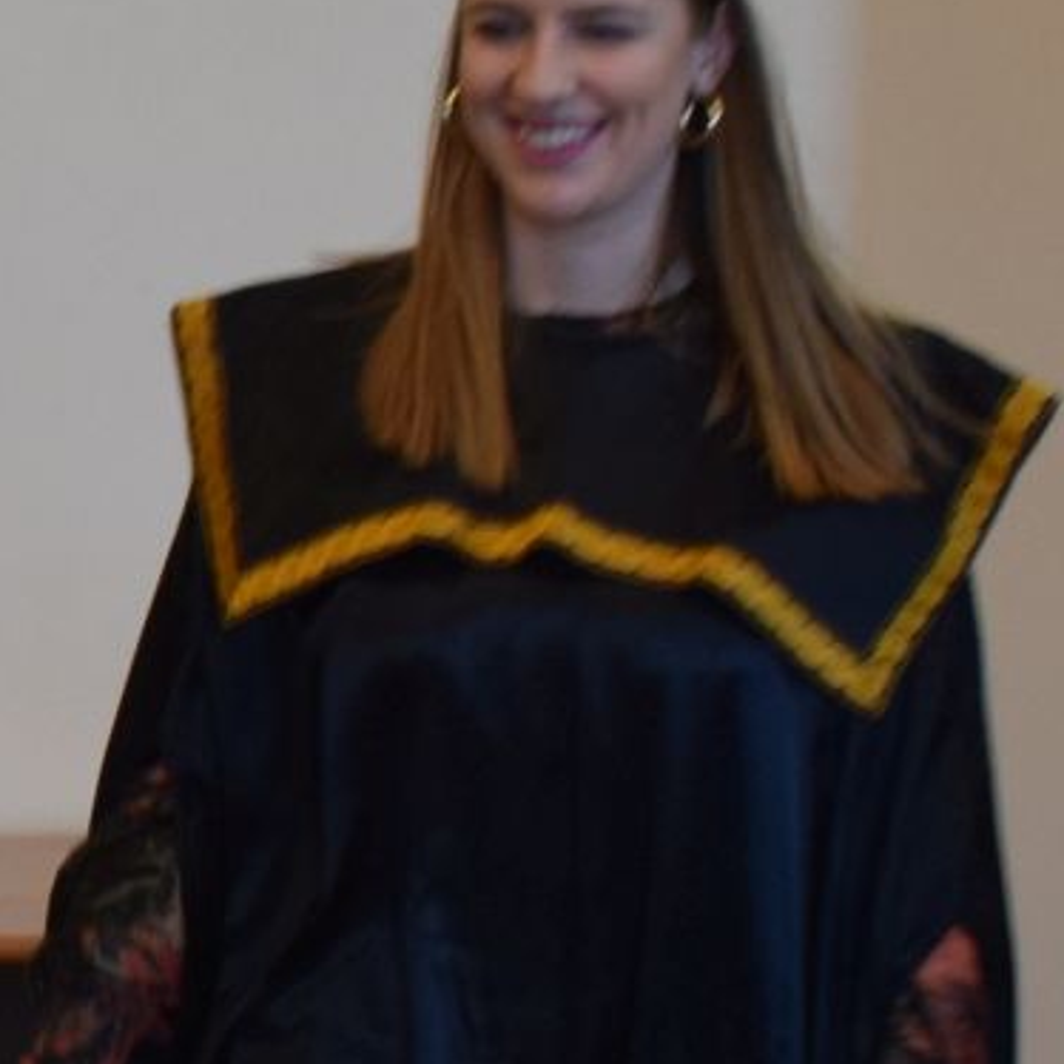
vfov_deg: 11.9
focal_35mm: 144
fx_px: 5008
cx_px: -936
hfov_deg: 11.2
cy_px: 1169
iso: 400
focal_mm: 22
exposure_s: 1/60
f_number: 4
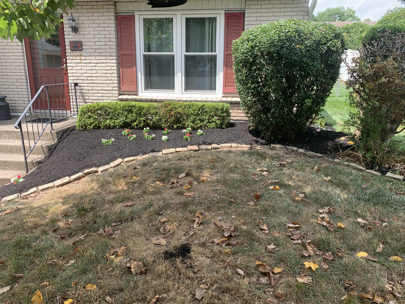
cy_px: 155
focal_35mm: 27
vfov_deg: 51.3
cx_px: 199
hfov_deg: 65.3
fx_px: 316
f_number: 1.8
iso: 25
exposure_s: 1/502
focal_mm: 4.25
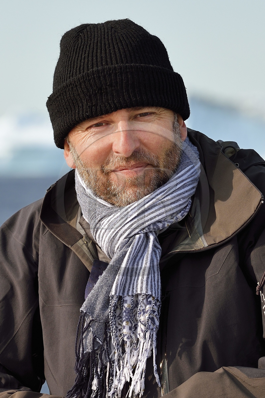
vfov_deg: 10.3
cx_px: 132
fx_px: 2209
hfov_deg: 6.9
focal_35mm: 200
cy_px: 199
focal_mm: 200
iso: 200
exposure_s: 1/500
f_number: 8
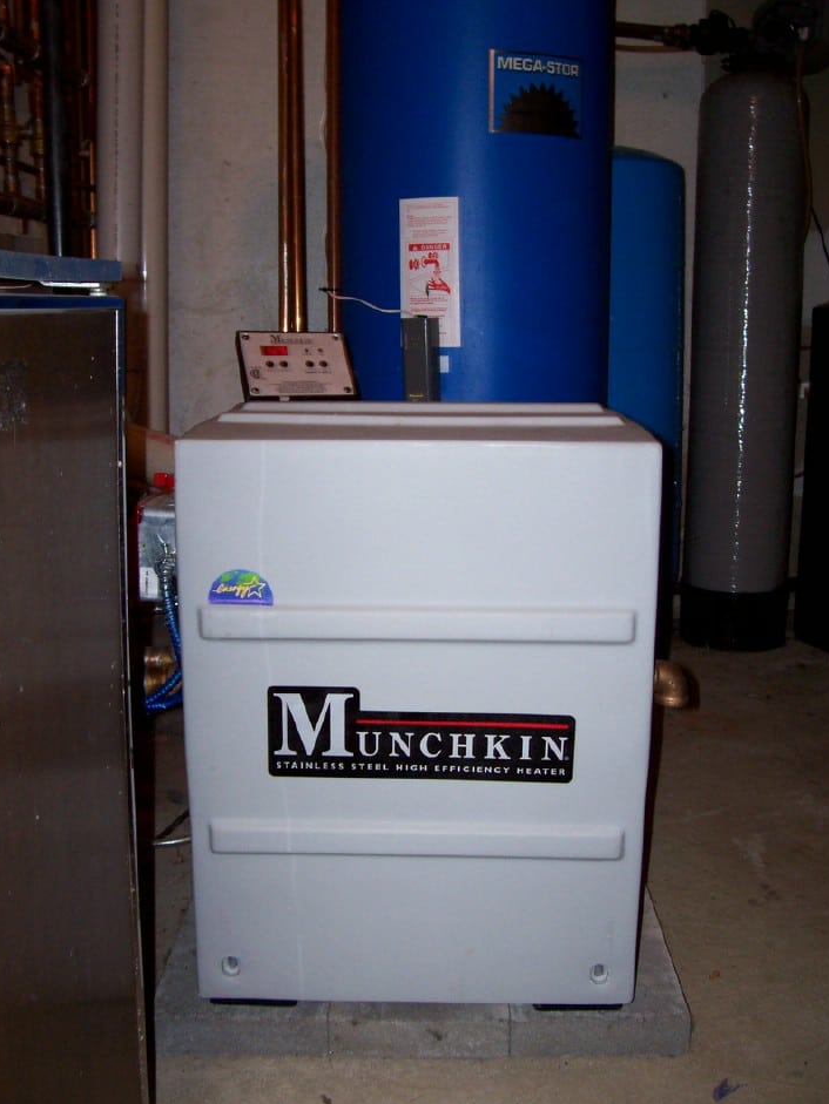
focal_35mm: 37
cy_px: 543
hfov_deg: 38.7
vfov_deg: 50.1
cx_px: 429
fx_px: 1181
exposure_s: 1/64
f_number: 2.7
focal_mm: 5.6
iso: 80
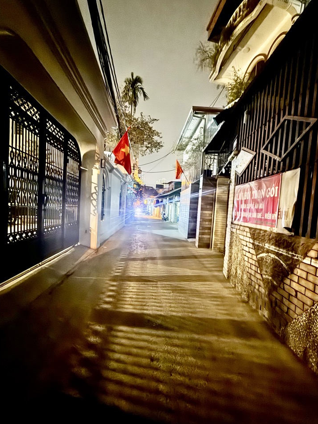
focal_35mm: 15
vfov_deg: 98.1
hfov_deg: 81.7
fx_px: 184
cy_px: 220
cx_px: 168
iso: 2000
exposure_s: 1/8
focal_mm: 2.22
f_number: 2.2
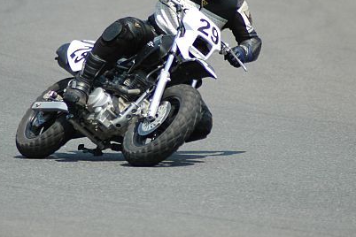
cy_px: 76
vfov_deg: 2.0
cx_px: 167
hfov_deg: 2.9
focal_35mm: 705
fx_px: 6971
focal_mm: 300
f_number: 6
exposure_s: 1/800
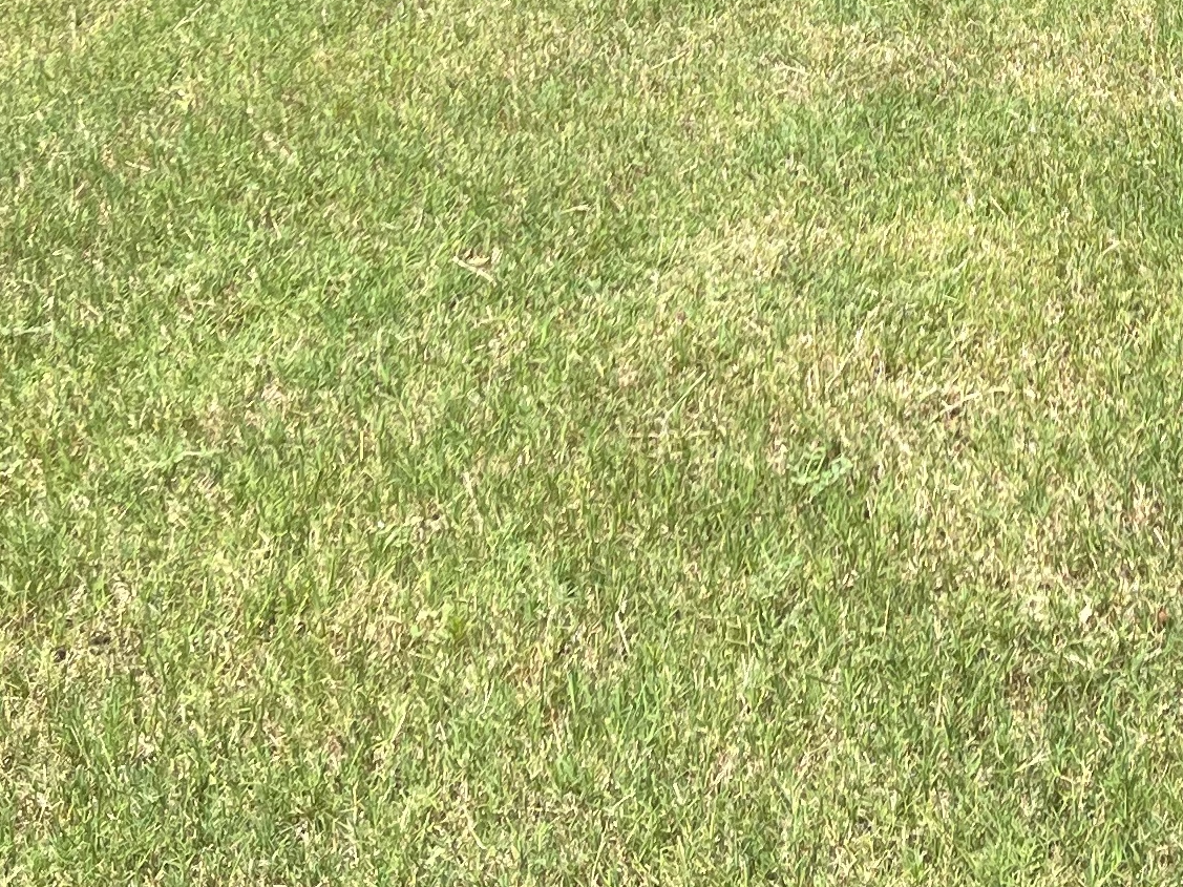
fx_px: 3178
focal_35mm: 93
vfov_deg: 14.2
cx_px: 1020
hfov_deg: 20.7
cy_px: -671
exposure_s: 1/1923
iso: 50
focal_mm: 5.1
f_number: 1.6
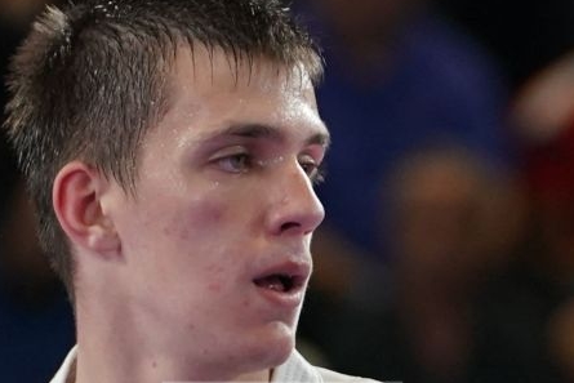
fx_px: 15853
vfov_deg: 1.4
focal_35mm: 994
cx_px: 720
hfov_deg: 2.1
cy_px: 499
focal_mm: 164
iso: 1600
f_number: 2.8
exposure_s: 1/1000
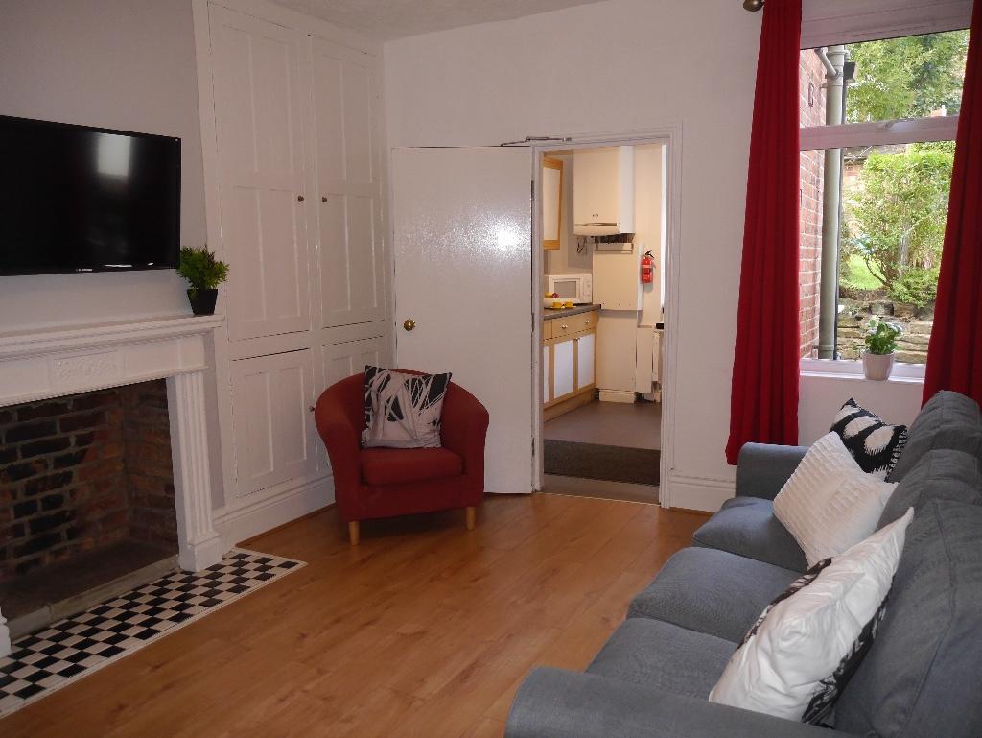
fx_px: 795
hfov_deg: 63.4
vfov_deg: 49.8
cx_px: 491
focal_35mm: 28
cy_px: 369
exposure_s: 1/125
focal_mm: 14
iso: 800
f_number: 3.5
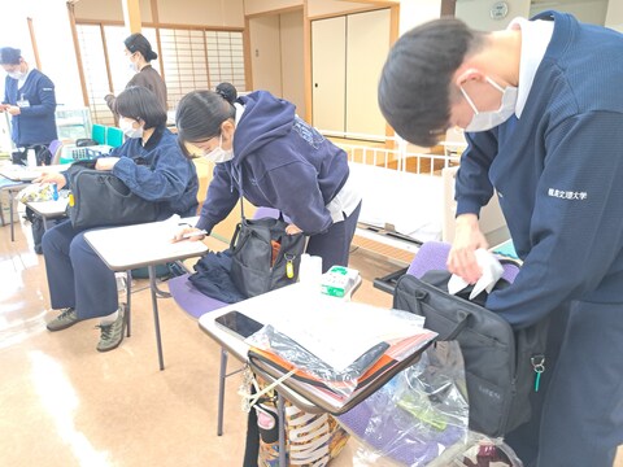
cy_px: 234
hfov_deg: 71.6
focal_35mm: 24
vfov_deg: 56.8
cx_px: 312
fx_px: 432
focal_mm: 5.23
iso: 125
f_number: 1.8
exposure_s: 1/25
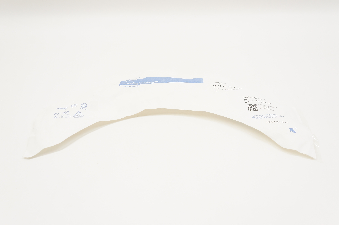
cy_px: 112
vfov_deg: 36.8
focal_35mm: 36
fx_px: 339
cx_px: 170
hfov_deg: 53.2
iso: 400
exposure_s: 1/50
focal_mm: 24
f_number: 6.3
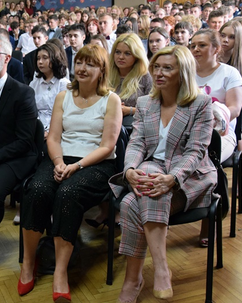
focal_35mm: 56
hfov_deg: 26.1
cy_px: 149
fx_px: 502
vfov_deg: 33.6
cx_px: 16
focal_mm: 26
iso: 2800
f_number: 4.5
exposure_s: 1/100
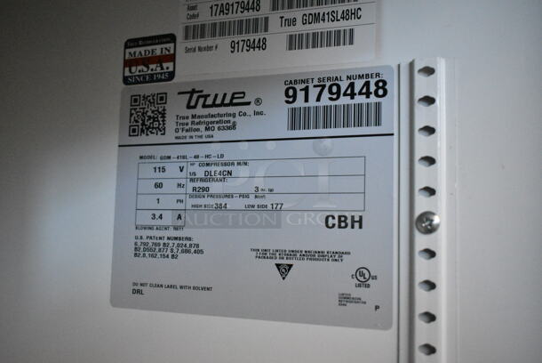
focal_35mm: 38
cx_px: 271
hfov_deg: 51.2
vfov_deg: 35.6
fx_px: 565
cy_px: 182
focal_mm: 25
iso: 6400
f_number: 5
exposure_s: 1/100
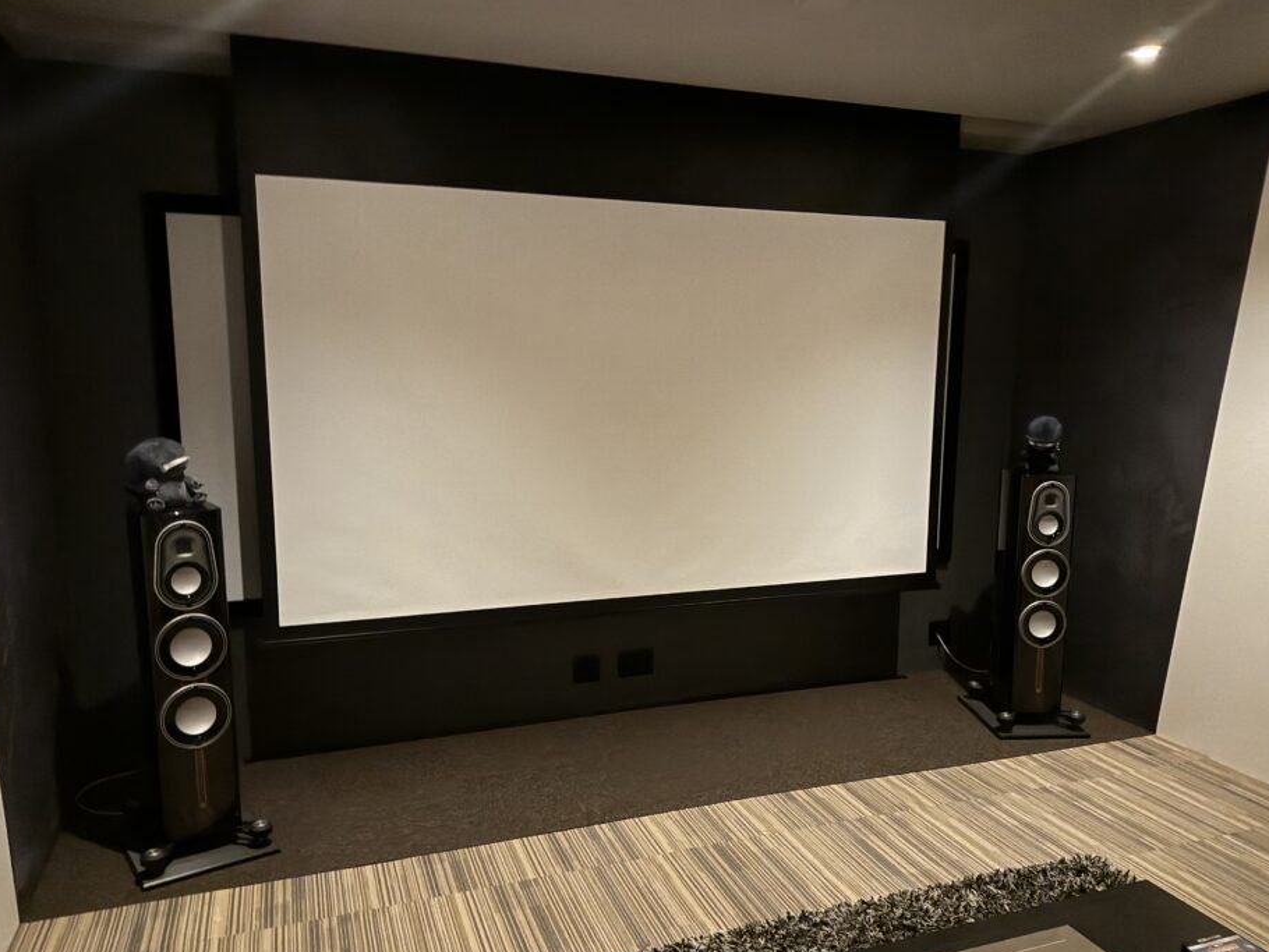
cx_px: 678
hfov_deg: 65.2
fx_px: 990
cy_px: 513
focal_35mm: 27
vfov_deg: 51.3
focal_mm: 6.76
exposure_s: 1/13
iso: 1000
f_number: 1.78
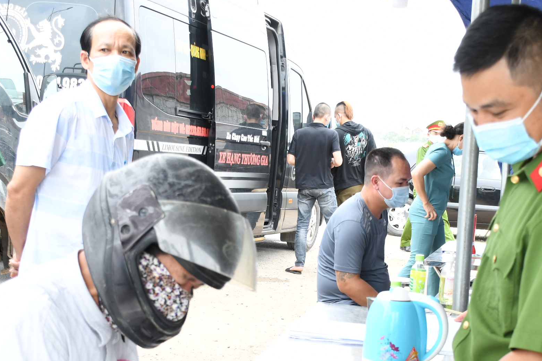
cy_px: 289
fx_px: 963
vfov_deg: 21.0
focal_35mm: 64
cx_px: 289
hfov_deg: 31.4
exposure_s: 1/200
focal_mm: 24
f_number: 5.6
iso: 400
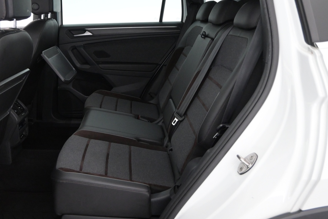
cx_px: 129
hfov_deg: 56.7
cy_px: 99
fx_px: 301
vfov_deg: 39.9
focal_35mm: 33
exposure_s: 1/50
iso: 2500
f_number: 3.5
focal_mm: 16
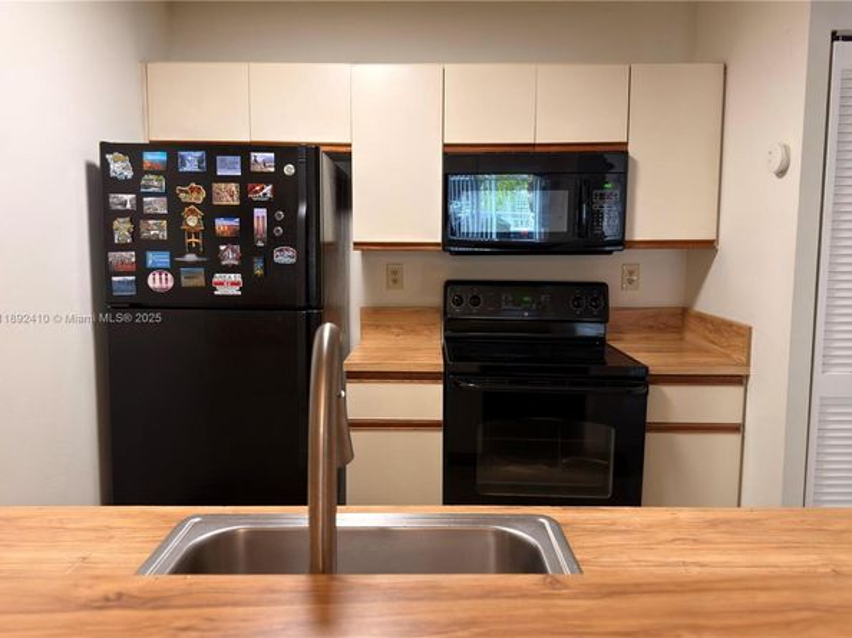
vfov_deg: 54.8
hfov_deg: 69.4
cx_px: 426
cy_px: 319
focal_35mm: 25
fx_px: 615
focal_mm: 6.76
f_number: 1.78
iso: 200
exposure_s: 1/60
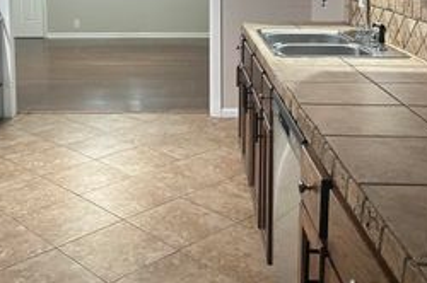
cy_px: 32
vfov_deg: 26.1
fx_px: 592
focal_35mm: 50
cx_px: 154
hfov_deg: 39.3
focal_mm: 6.86
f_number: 1.78
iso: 250
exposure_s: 1/60
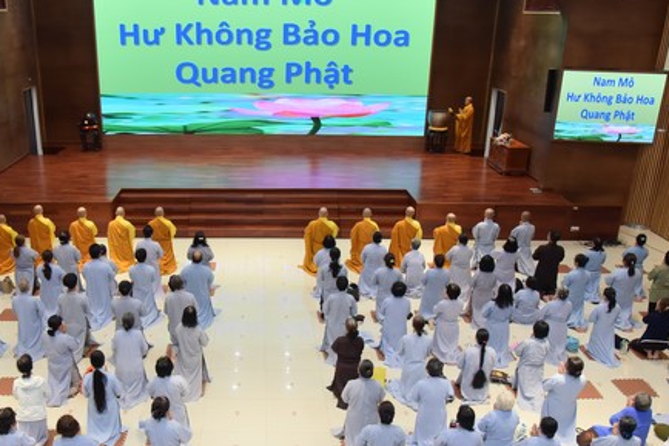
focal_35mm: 36
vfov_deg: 36.4
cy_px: 301
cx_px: 261
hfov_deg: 52.7
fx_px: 669
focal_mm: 24
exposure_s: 1/160
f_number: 5
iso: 1600
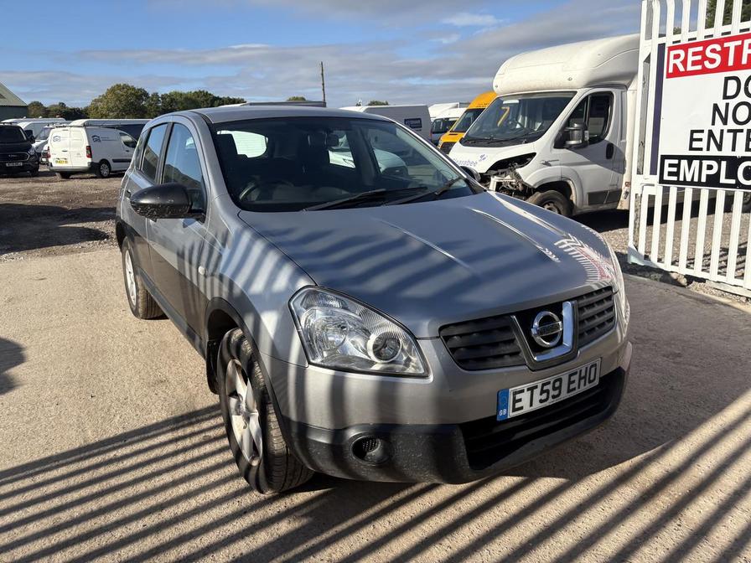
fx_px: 564
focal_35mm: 26
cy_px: 282
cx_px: 376
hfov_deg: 67.3
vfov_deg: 53.1
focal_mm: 5.96
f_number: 1.6
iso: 64
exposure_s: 1/3279
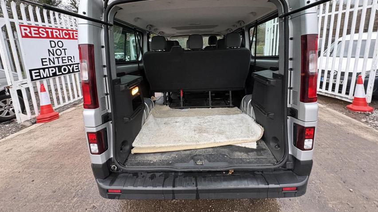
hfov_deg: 99.4
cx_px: 192
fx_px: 160
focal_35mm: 16
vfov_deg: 65.8
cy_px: 77
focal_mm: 2.22
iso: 640
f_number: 2.2
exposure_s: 1/60
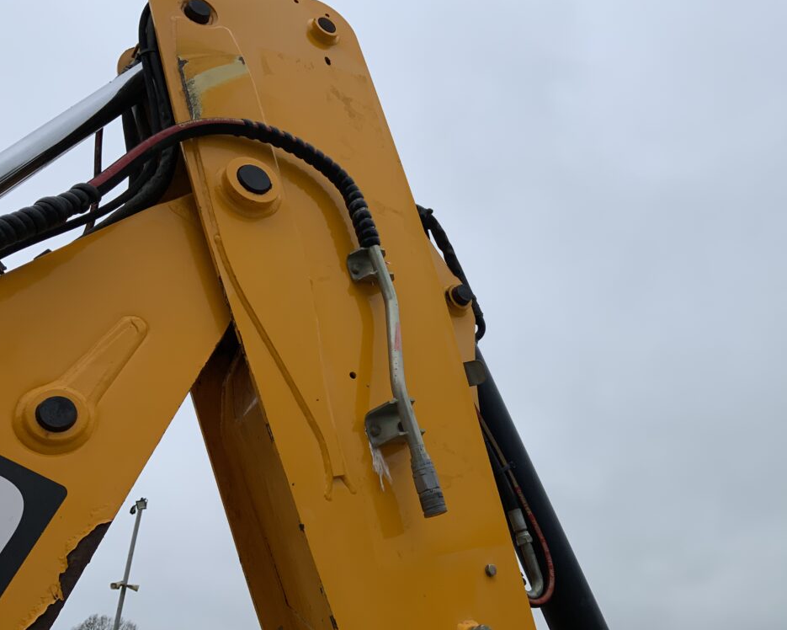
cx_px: 417
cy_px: 321
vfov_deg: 47.1
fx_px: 722
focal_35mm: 31
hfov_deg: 57.1
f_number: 1.8
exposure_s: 1/593
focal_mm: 3
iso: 16
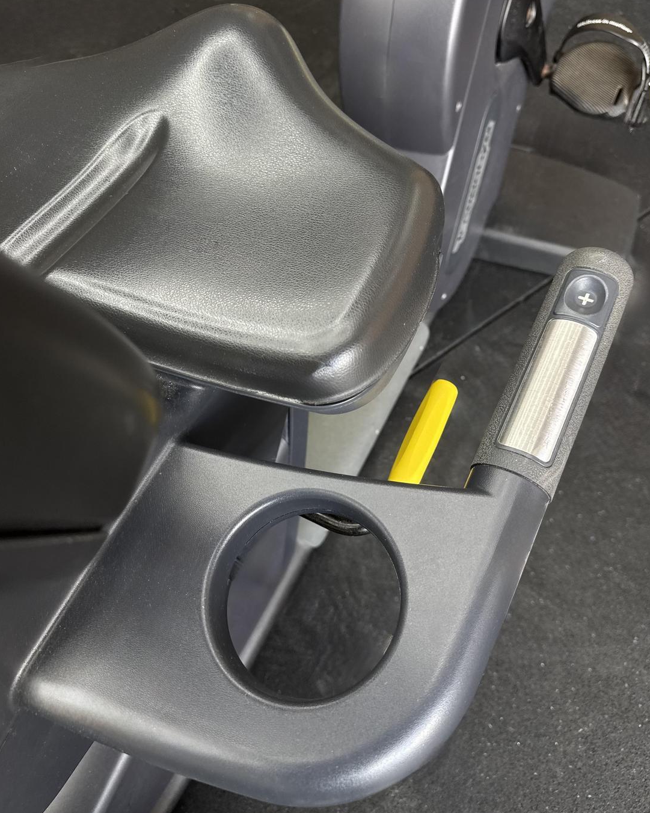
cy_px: 378
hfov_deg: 54.9
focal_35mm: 26
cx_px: 326
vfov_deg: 66.0
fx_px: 625
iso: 100
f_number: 1.78
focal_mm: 6.76
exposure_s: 1/100
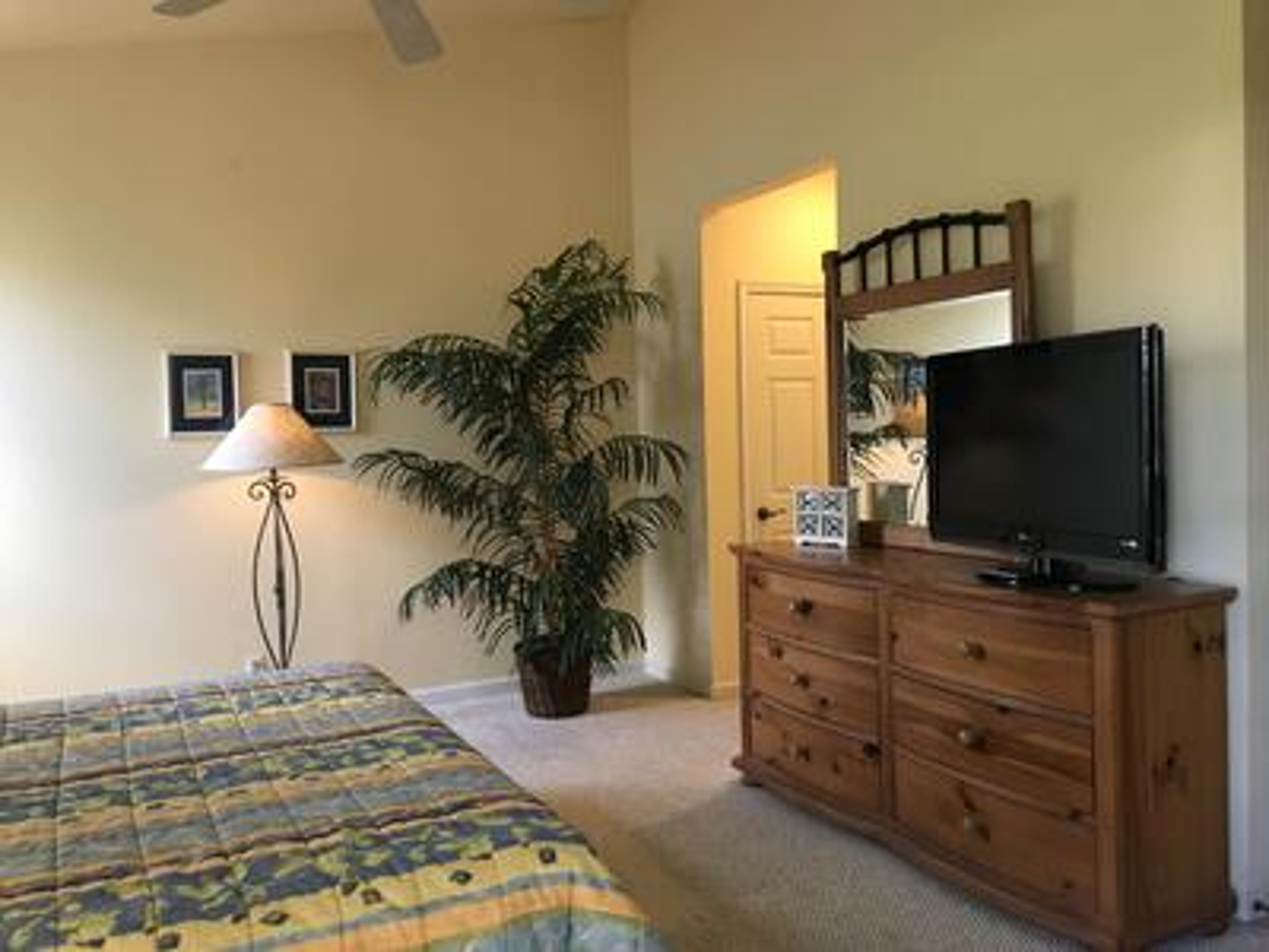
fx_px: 1026
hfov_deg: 63.4
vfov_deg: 49.7
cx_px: 634
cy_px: 476
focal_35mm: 28
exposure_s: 1/20
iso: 40
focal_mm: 3.99
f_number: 1.8
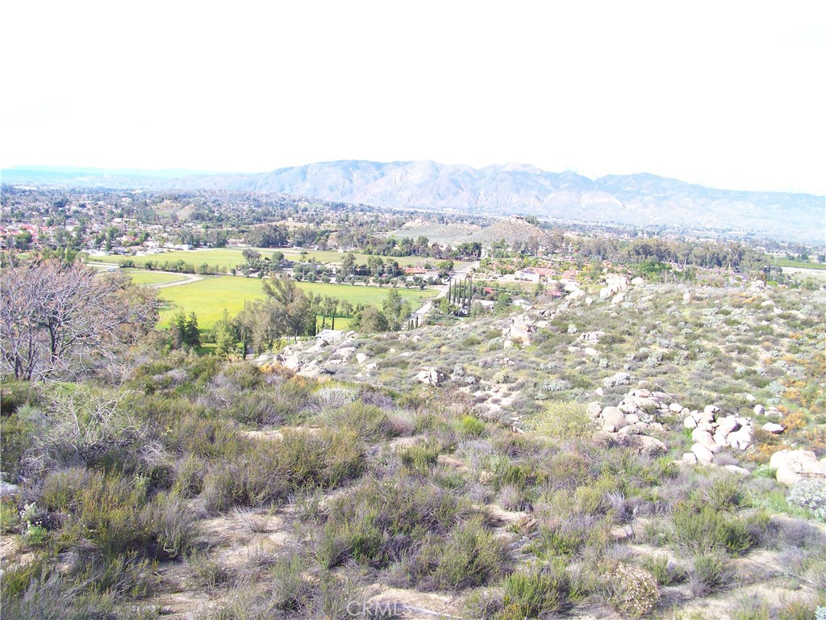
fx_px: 787
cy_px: 310
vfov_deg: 42.9
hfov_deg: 55.4
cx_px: 413
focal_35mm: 33
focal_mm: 5.85
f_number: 3.6
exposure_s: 1/200
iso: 64
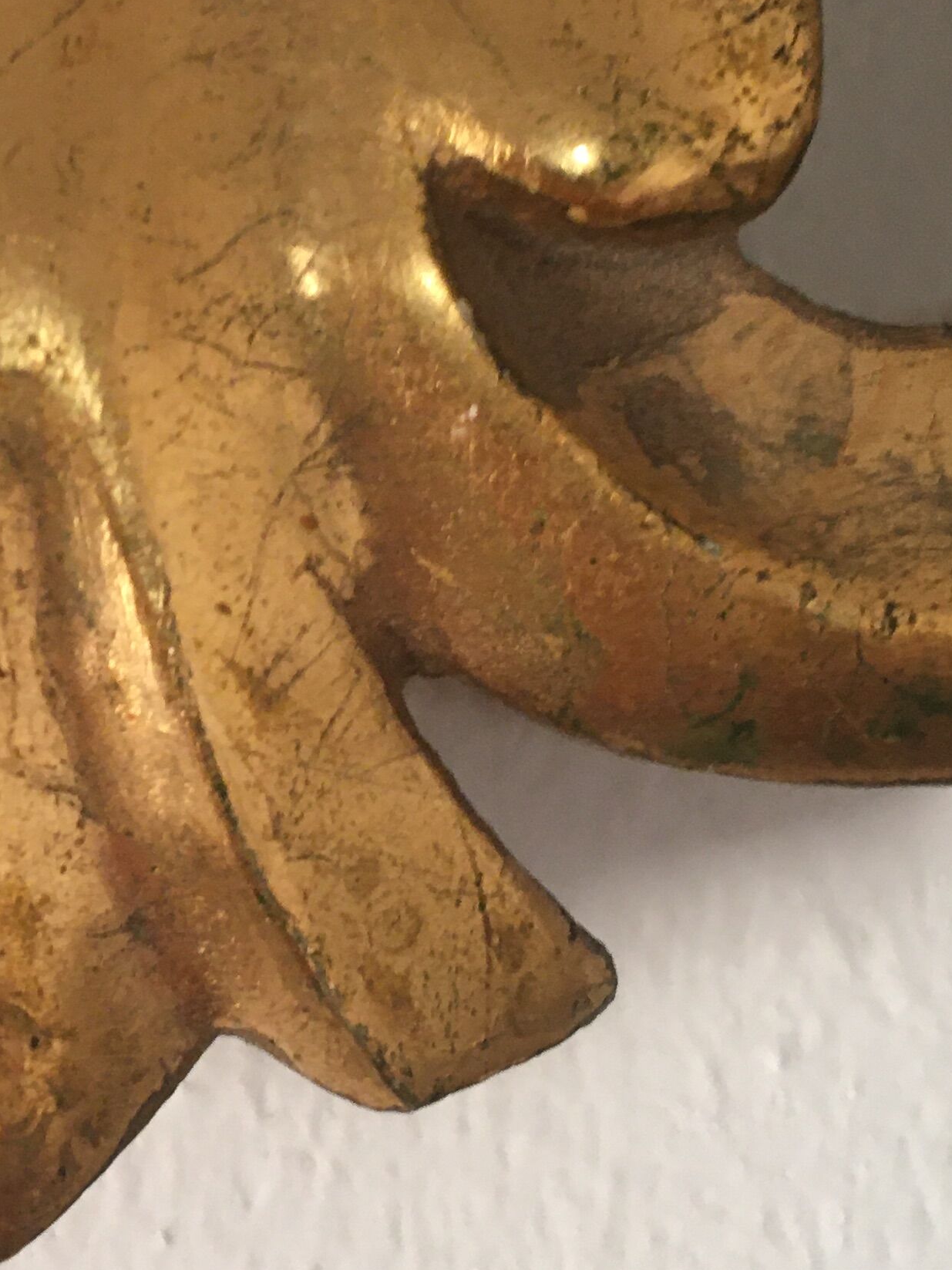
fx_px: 2604
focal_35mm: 71
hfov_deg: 20.2
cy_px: 366
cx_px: 55
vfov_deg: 27.1
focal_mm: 4.15
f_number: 2.2
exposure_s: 1/33
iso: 125
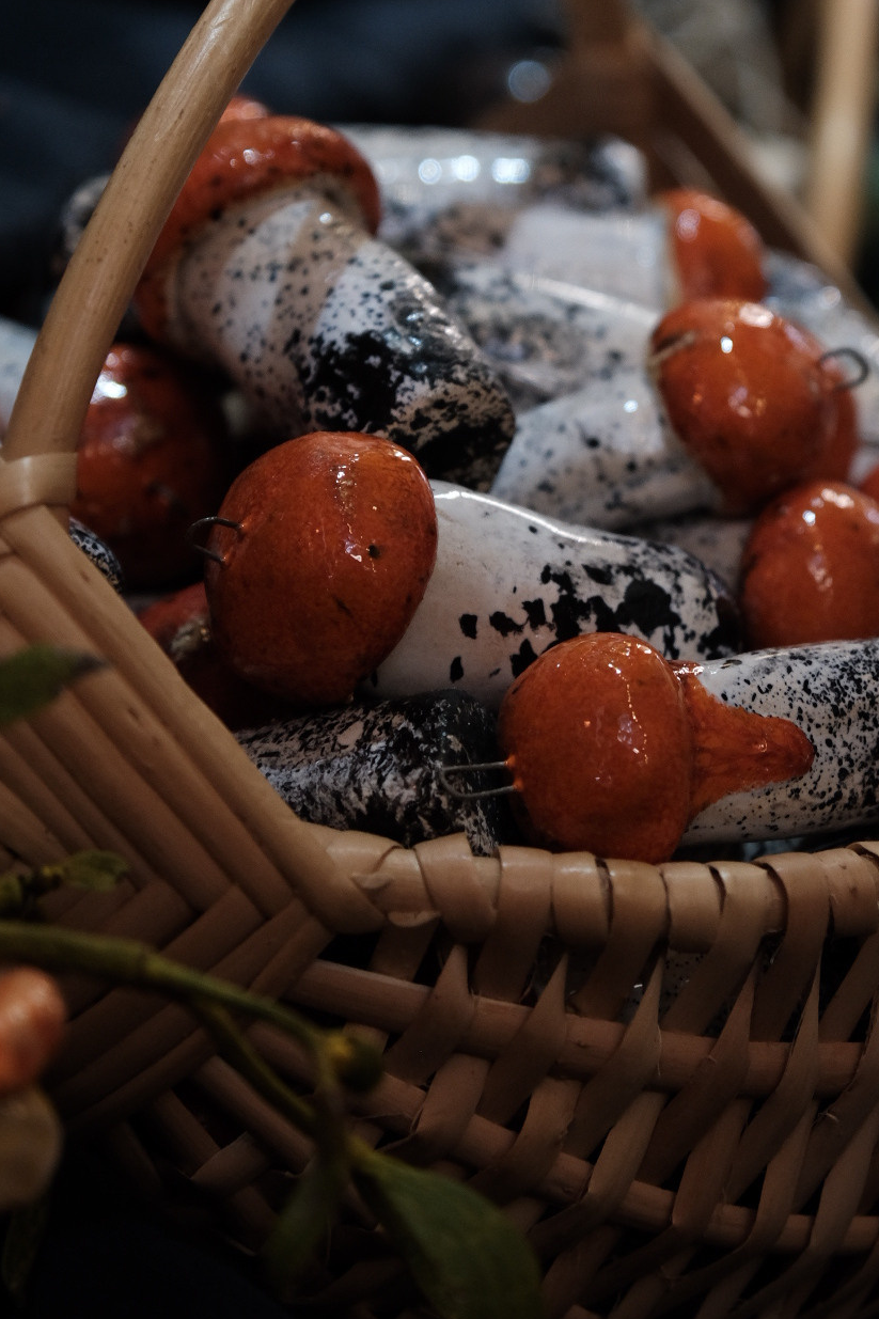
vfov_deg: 13.6
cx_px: 613
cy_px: 443
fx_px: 5531
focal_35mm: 151
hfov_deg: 9.1
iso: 1250
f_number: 4
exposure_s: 1/60
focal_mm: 69.8
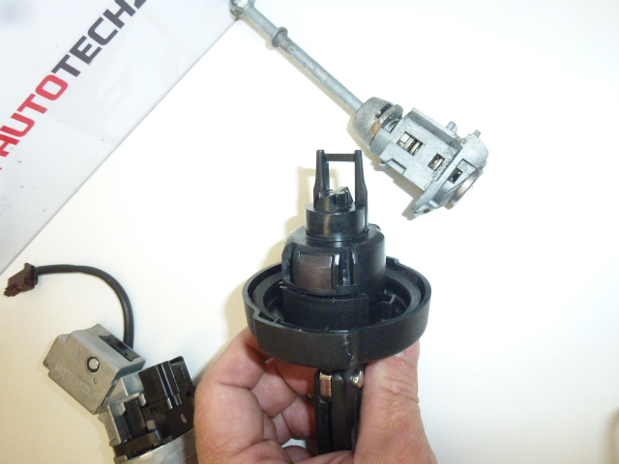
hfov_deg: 71.6
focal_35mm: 24
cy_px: 232
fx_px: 429
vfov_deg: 56.8
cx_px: 310
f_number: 3.3
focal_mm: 4.3
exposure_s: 1/400
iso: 400
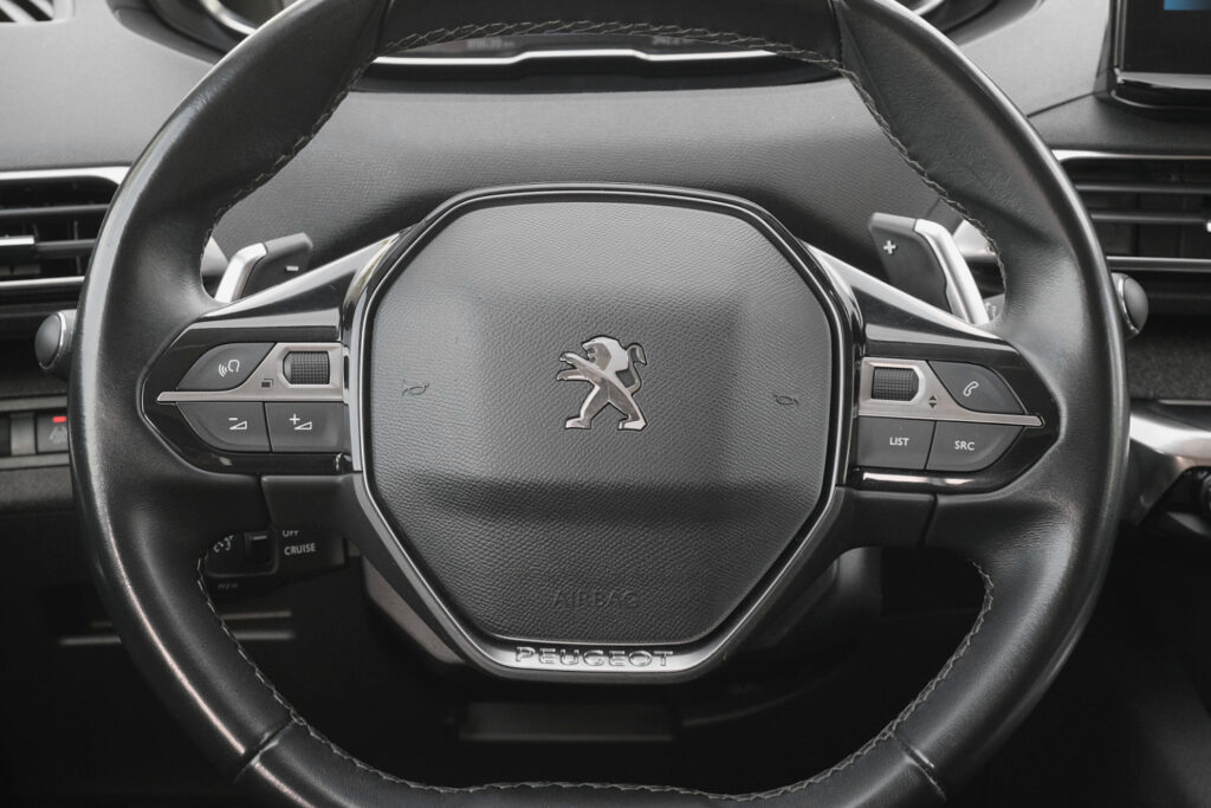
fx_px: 2288
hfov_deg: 29.7
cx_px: 606
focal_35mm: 68
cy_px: 404
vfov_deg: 20.0
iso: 2000
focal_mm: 45
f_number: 8
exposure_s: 1/125
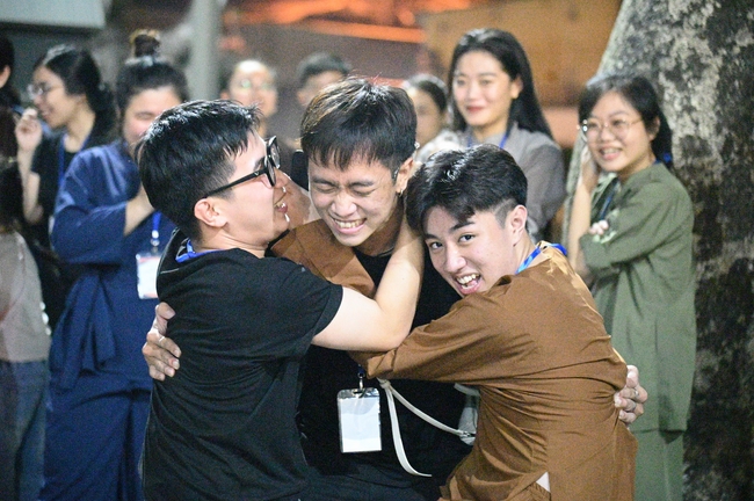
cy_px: 250
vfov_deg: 11.4
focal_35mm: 120
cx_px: 377
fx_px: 2511
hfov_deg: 17.1
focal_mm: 120
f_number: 4
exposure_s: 1/200
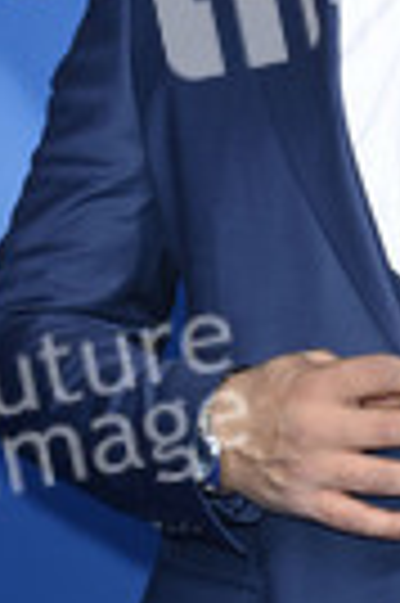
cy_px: 198
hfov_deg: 4.4
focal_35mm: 314
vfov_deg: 6.6
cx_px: 508
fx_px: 5247
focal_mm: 105
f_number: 6.3
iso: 800
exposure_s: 1/250
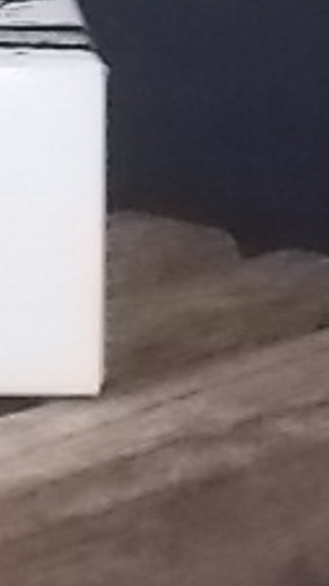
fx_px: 5401
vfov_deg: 6.2
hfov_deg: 3.5
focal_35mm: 348
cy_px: 18
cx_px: -383
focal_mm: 20.1
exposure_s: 1/80
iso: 800
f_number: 6
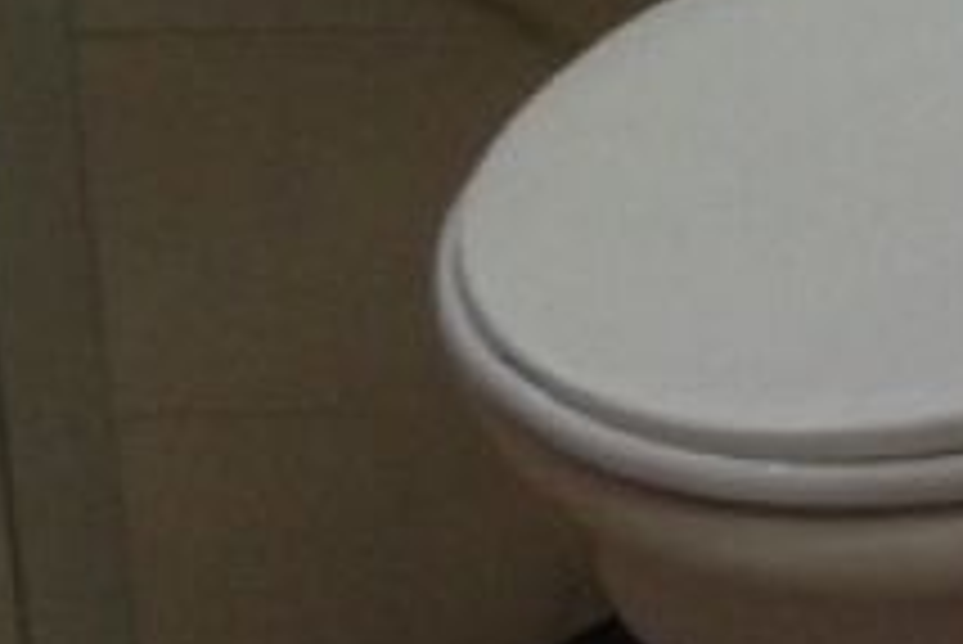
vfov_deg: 7.7
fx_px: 4122
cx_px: 554
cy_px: -1347
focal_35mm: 154
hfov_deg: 13.3
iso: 160
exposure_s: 1/20
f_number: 2.4
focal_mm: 4.12
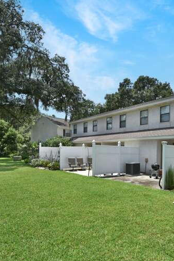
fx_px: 167
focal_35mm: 23
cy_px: 133
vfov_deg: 76.1
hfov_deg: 50.4
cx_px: 148
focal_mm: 10
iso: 400
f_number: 8
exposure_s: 1/1000
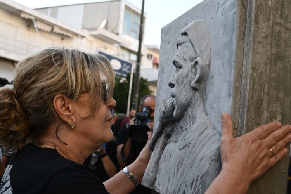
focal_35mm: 48
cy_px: 97
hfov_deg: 41.1
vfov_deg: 28.1
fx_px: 388
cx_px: 146
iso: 320
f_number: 9
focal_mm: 48
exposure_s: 1/125
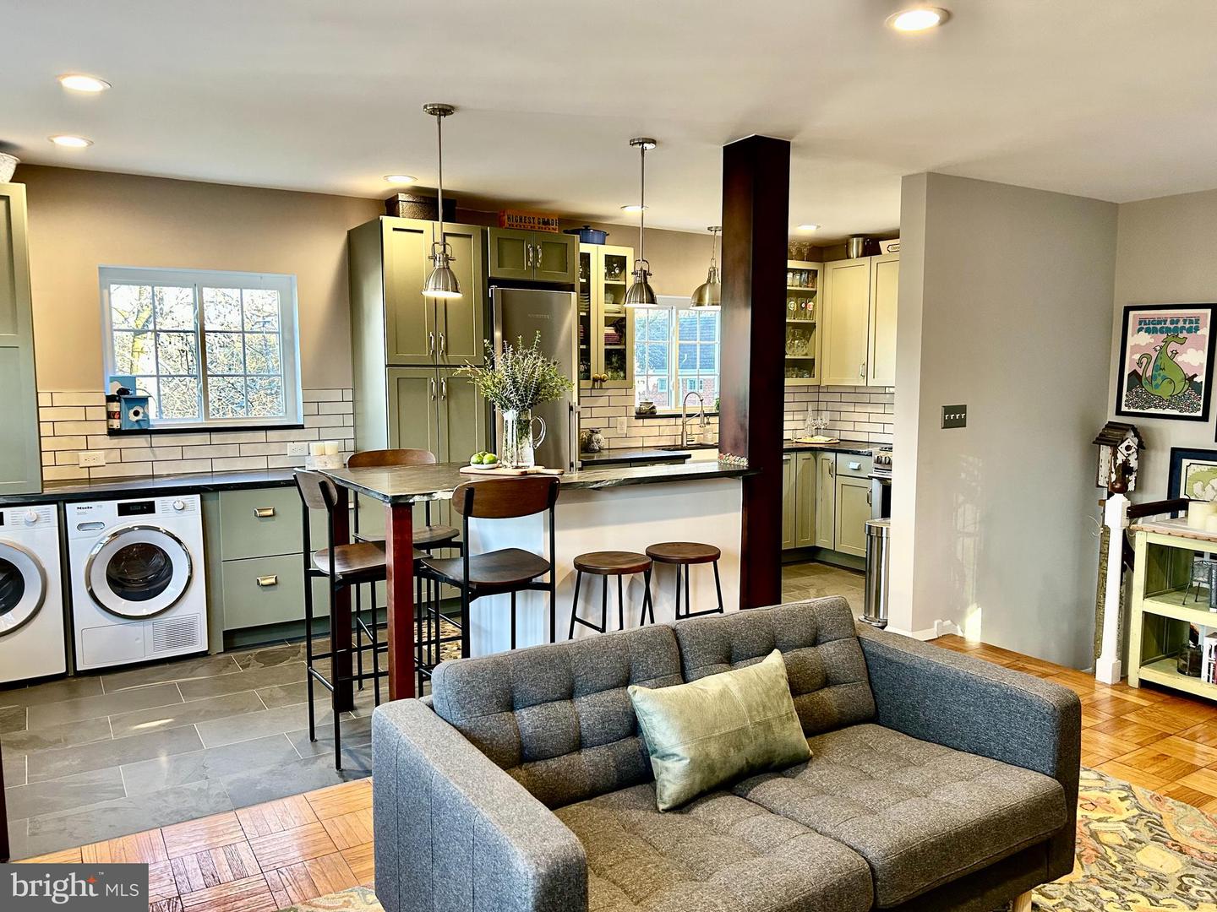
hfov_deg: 67.3
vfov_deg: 53.1
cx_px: 608
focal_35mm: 26
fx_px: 914
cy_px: 456
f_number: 1.5
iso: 200
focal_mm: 5.7
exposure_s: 1/60
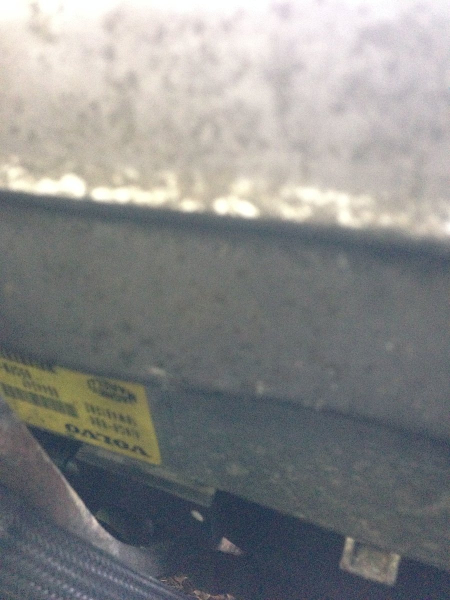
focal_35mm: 33
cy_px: 300
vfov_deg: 55.4
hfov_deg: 42.9
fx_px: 572
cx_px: 225
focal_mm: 4.12
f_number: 2.4
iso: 640
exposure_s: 1/17
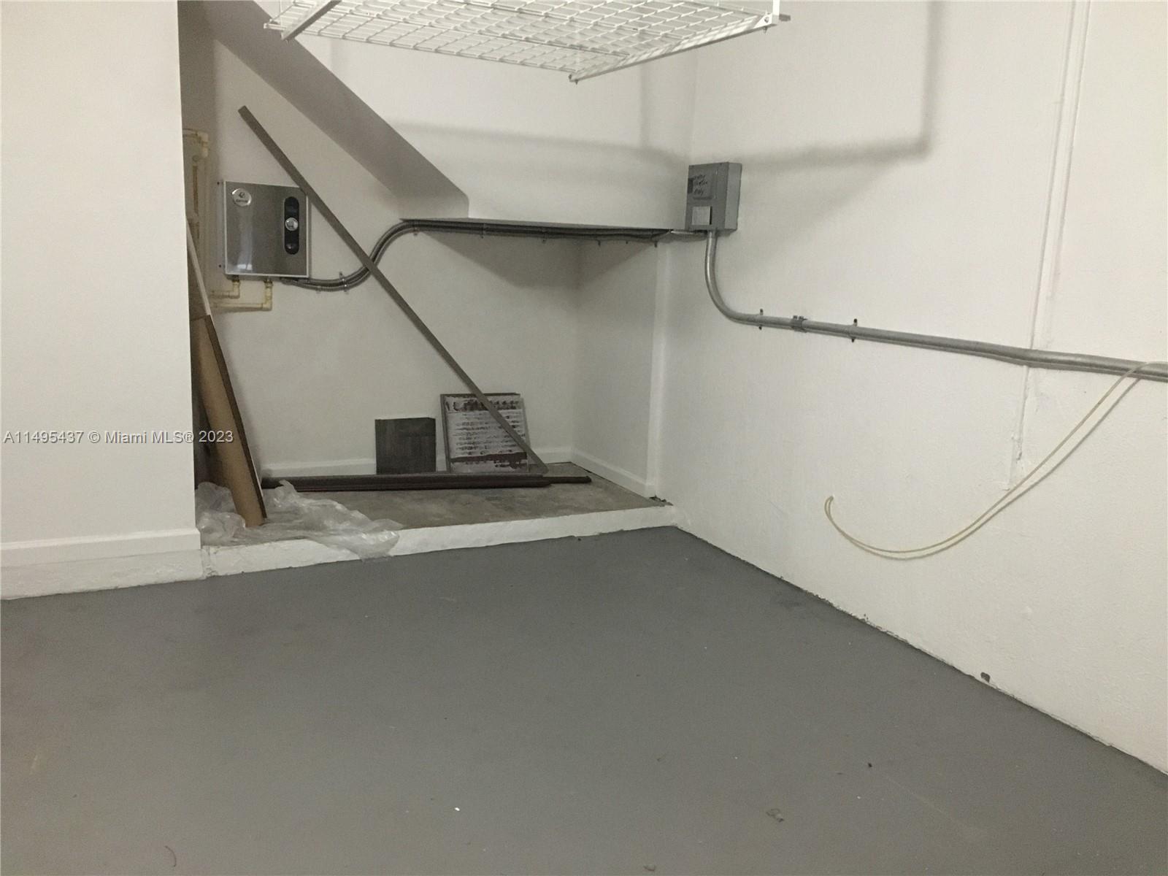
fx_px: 979
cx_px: 584
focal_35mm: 29
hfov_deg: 61.7
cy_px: 438
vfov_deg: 48.2
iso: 320
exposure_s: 1/15
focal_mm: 4.15
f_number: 2.2
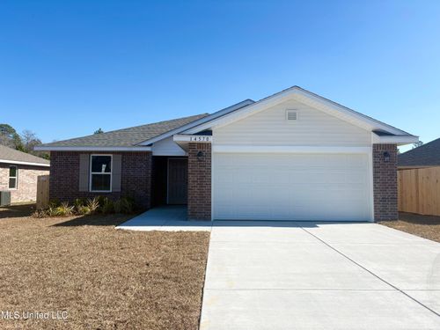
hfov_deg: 67.3
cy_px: 165
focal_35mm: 26
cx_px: 220
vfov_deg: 53.1
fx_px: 330
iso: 50
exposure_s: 1/2538
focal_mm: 5.96
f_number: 1.6
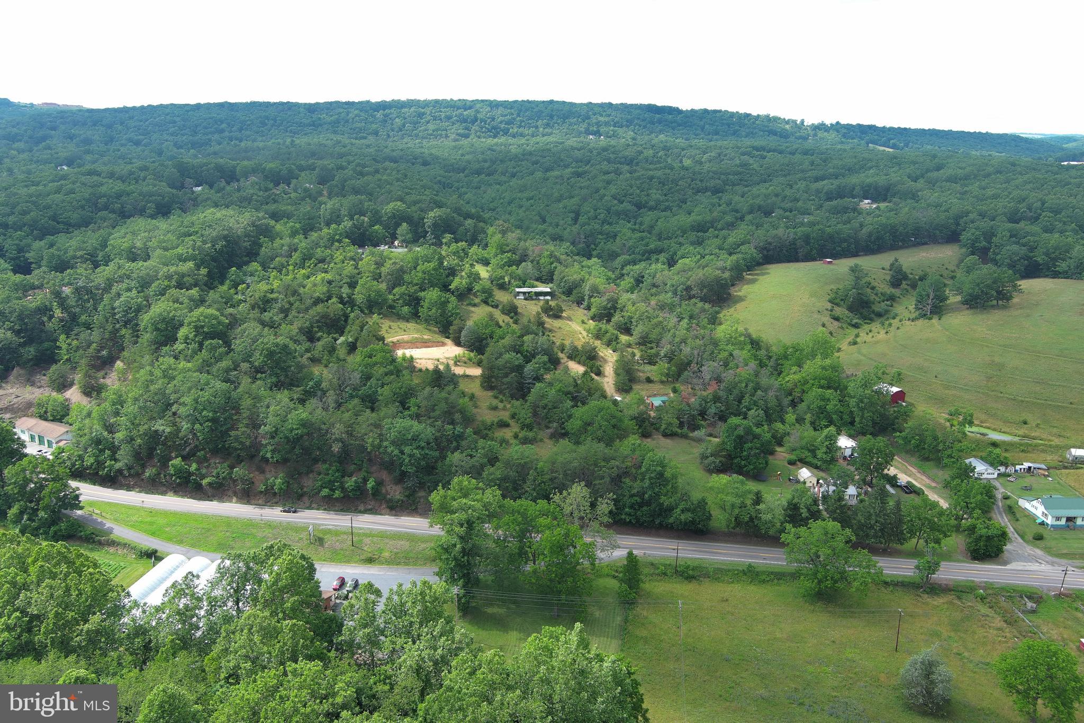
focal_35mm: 29
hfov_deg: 63.7
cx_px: 542
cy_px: 362
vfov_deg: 45.0
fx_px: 873
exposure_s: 1/463
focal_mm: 10.57
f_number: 2.8
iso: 100
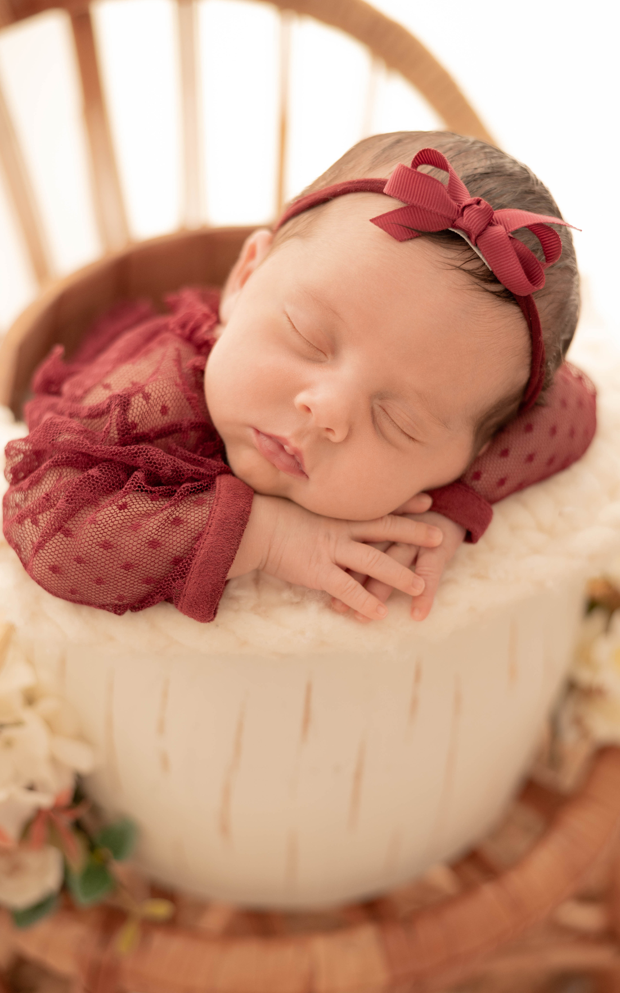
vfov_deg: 38.9
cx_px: 334
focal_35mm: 52
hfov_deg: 24.9
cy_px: 501
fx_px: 1406
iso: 400
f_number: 2.8
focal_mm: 50
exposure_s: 1/200
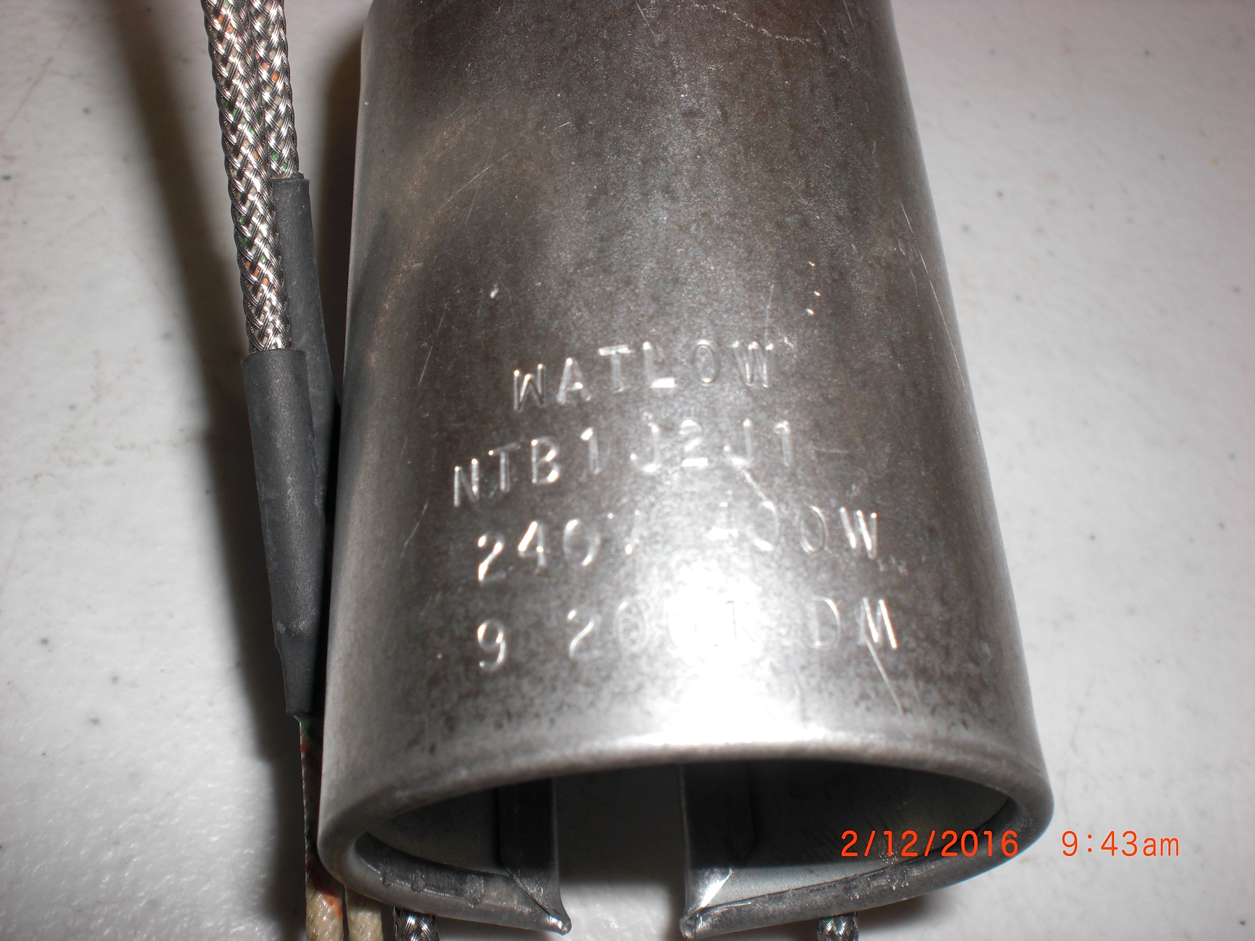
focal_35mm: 38
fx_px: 1378
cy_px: 470
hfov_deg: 49.0
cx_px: 628
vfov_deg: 37.7
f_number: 5.6
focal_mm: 6.3
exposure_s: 1/60
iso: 64
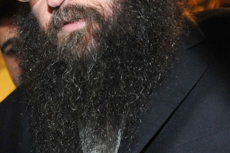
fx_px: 754
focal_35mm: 118
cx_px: 24
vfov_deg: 11.6
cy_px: 122
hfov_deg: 17.1
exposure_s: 1/80
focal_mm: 31
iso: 3200
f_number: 4.5
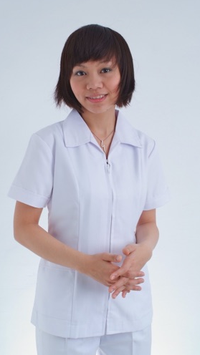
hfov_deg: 21.4
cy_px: 178
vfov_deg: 37.2
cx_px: 96
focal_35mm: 56
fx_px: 528
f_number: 13
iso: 100
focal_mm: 35
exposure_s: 1/100
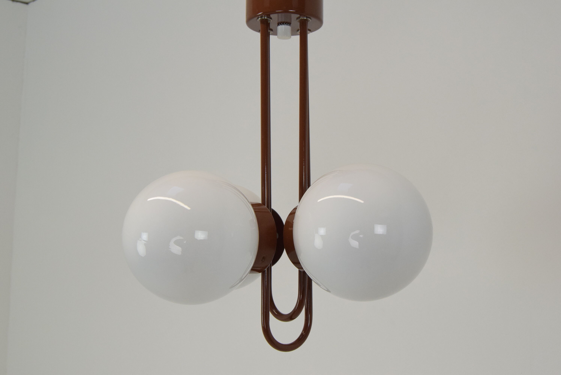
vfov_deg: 29.9
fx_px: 702
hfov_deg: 43.6
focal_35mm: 45
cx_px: 280
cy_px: 188
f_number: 9
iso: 1600
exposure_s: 1/320
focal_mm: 30
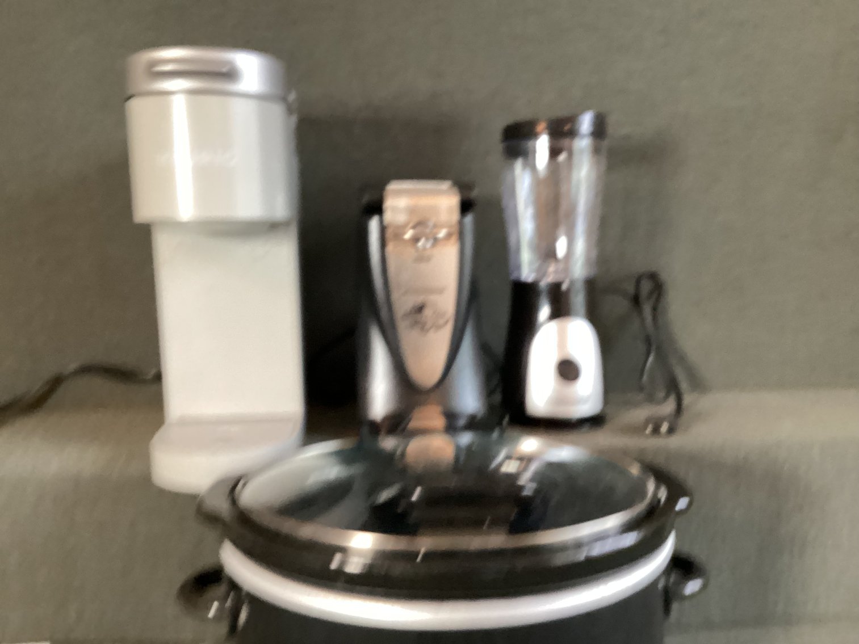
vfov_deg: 45.4
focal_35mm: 31
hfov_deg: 58.3
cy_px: 322
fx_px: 769
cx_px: 430
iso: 250
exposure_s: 1/40
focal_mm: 3.3
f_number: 2.4
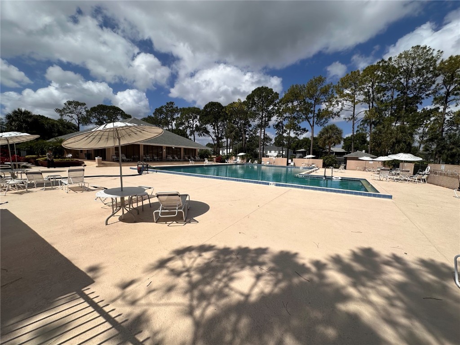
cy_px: 172
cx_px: 230
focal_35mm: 14
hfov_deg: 102.1
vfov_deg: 85.7
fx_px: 186
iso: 50
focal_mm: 2.22
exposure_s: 1/5556
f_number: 2.2
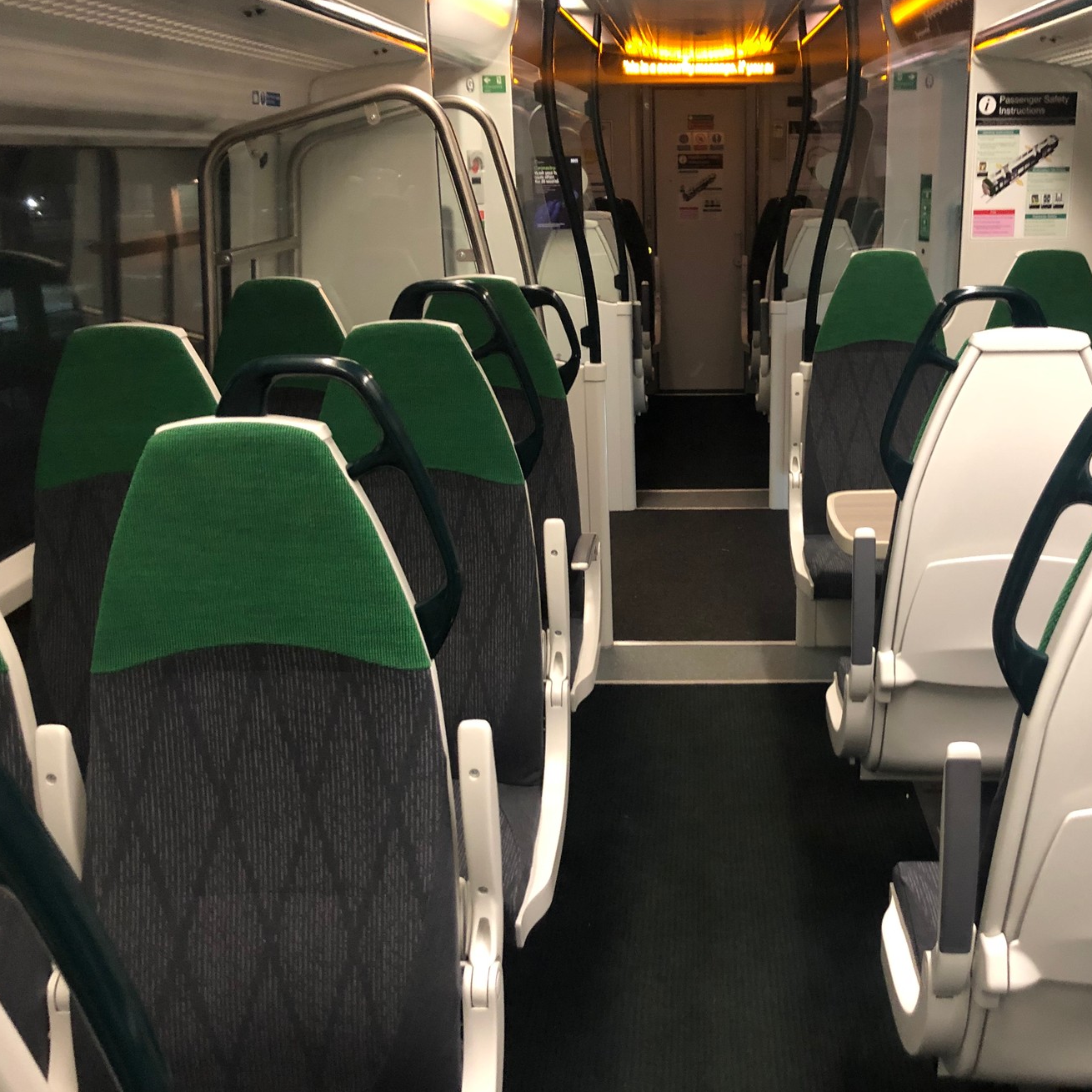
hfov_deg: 47.9
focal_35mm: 34
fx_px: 1213
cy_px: 533
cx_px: 692
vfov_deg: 48.4
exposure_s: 1/6
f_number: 1.8
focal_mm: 3.99
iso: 80
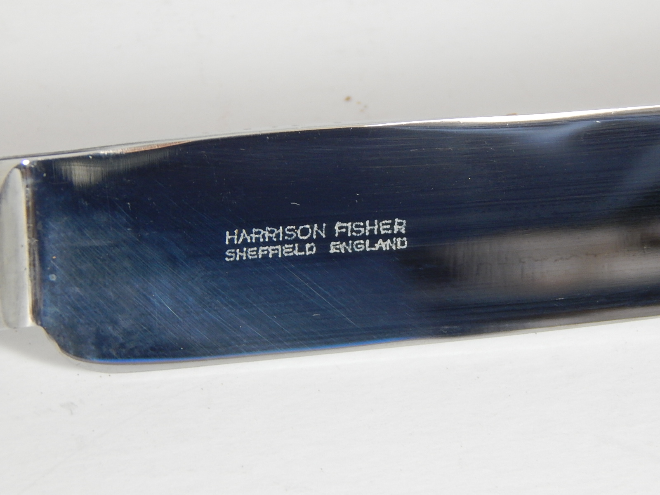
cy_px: 248
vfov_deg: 6.4
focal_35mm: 232
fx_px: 4423
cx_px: 330
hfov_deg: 8.5
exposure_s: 1/30
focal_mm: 41.7
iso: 320
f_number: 5.6
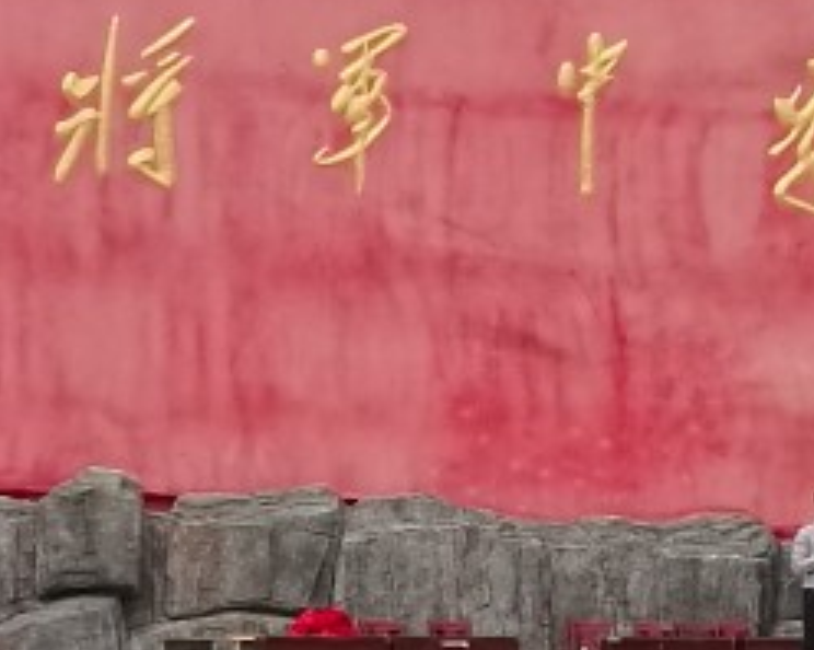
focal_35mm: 164
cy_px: 558
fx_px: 3948
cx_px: 522
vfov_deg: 9.4
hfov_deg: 11.8
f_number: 2
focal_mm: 4.04
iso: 50
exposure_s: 1/1259
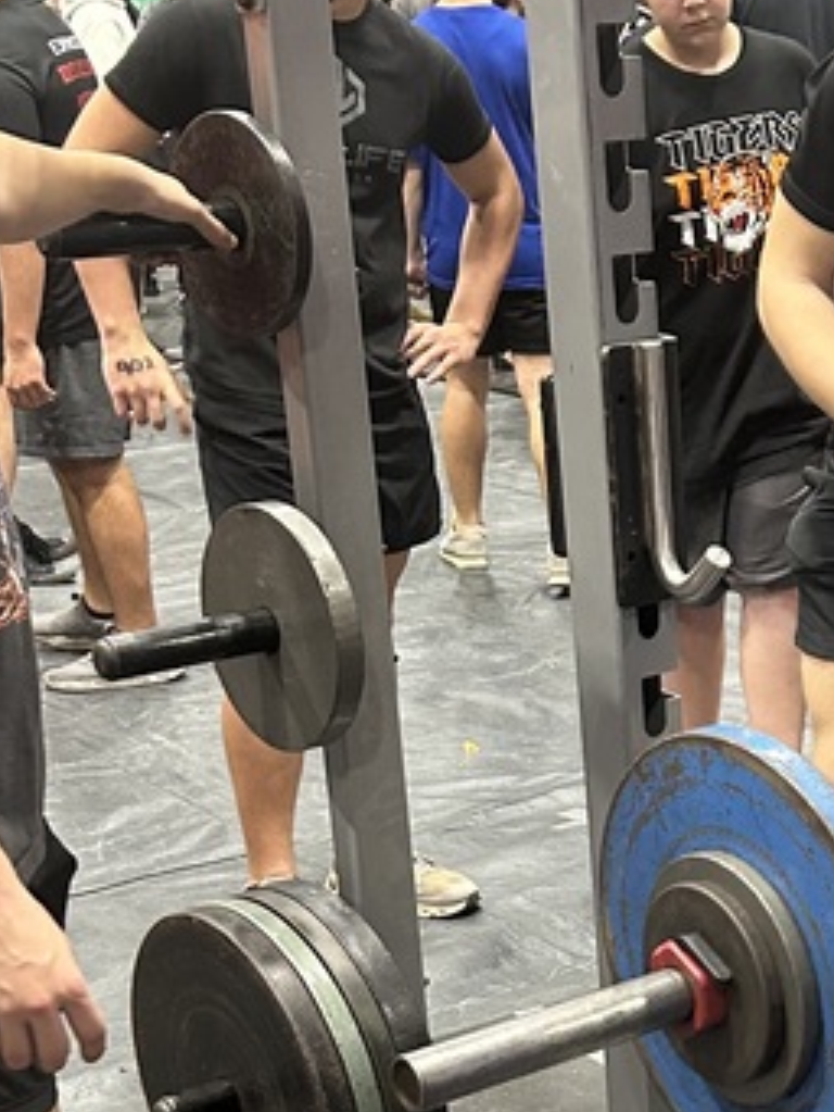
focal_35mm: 78
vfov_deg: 24.6
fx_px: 2504
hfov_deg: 18.0
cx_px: 981
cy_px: 887
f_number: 1.5
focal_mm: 5.7
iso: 200
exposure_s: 1/60
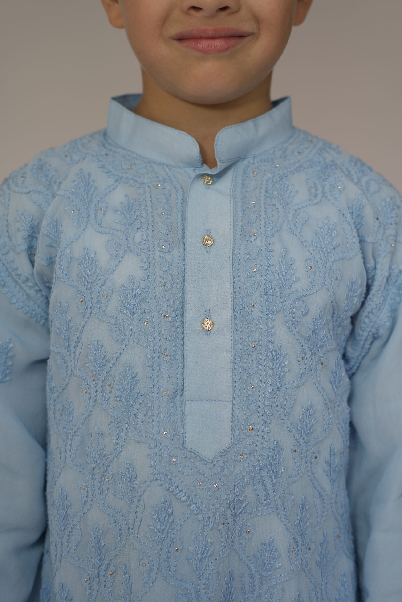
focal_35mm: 50
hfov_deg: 27.0
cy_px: 301
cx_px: 201
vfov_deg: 39.6
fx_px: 837
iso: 50
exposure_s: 1/250
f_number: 3.5
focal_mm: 50
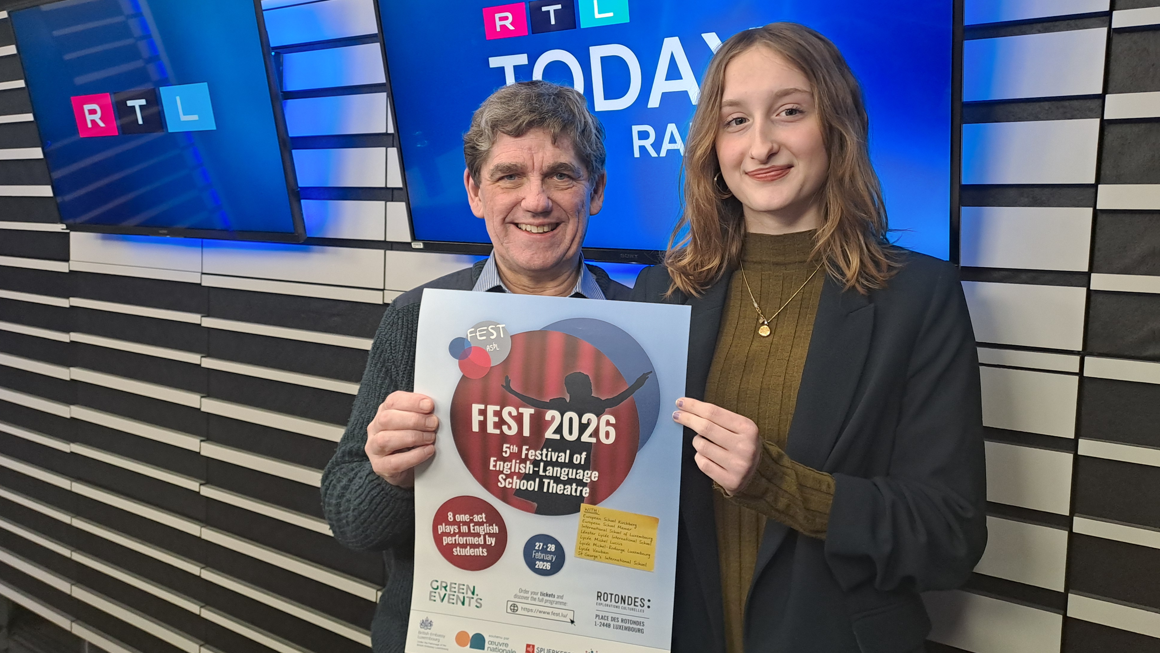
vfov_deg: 41.5
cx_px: 569
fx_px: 861
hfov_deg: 67.9
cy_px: 314
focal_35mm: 28
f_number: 1.8
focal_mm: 4.65
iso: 160
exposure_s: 1/50
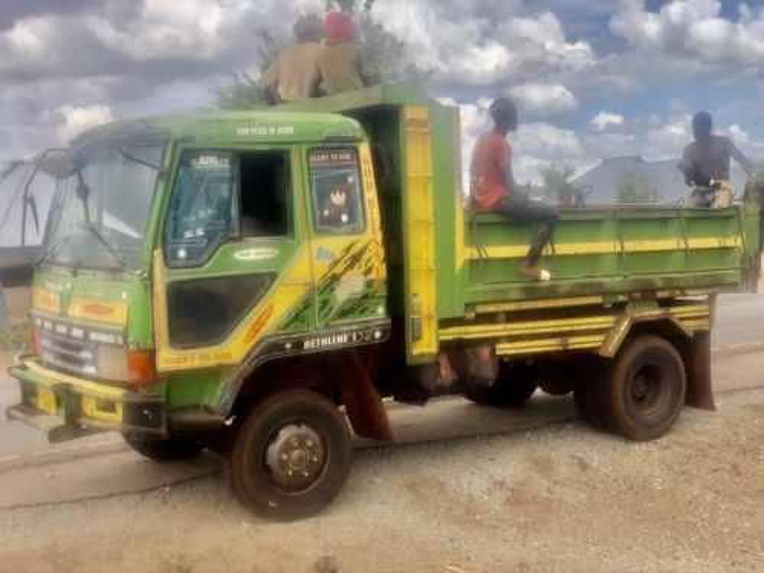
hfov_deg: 36.8
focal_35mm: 52
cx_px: 382
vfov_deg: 28.0
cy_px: 286
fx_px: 1148
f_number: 2.4
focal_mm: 6
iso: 16
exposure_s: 1/657
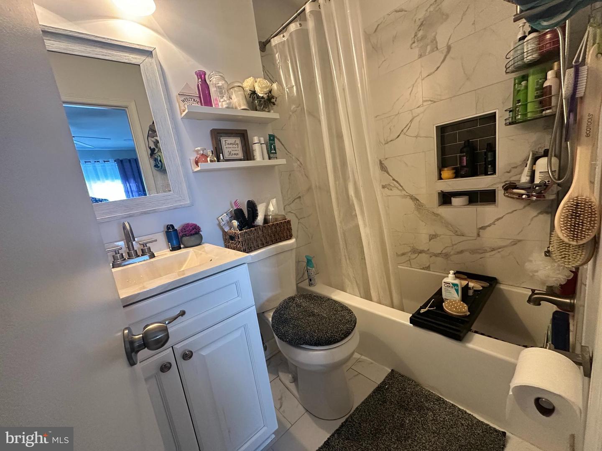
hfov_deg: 102.1
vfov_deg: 85.7
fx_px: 243
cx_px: 301
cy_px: 226
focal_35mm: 14
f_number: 2.2
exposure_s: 1/60
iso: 640
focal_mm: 2.22
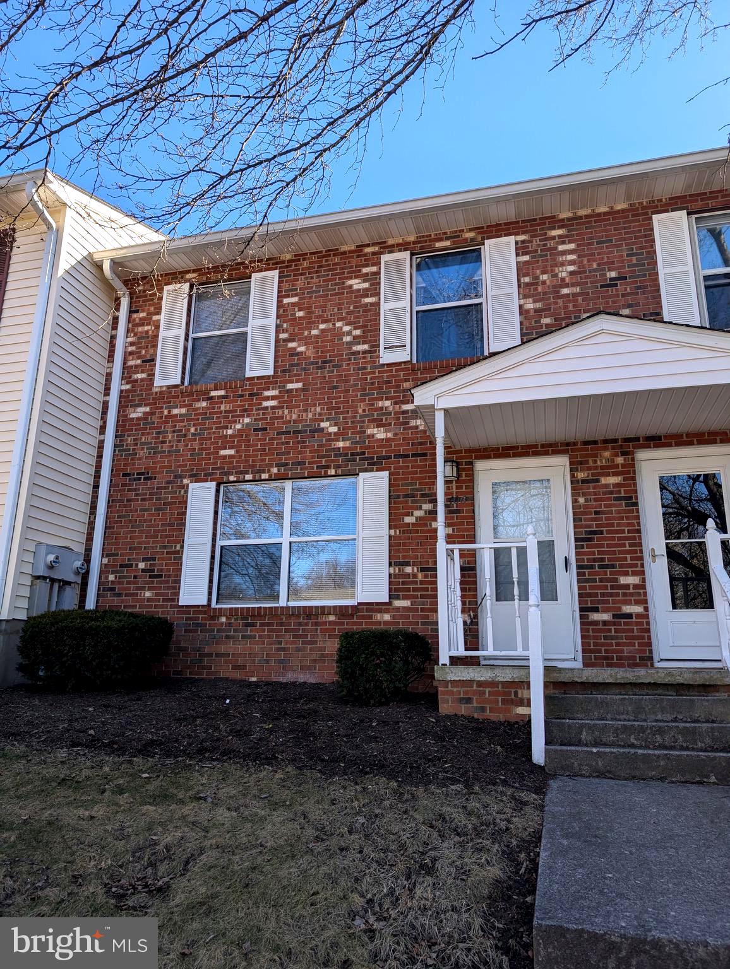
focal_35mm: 24
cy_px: 484
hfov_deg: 56.9
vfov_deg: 71.5
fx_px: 673
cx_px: 365
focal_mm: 6.9
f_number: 1.68
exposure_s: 1/496
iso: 19
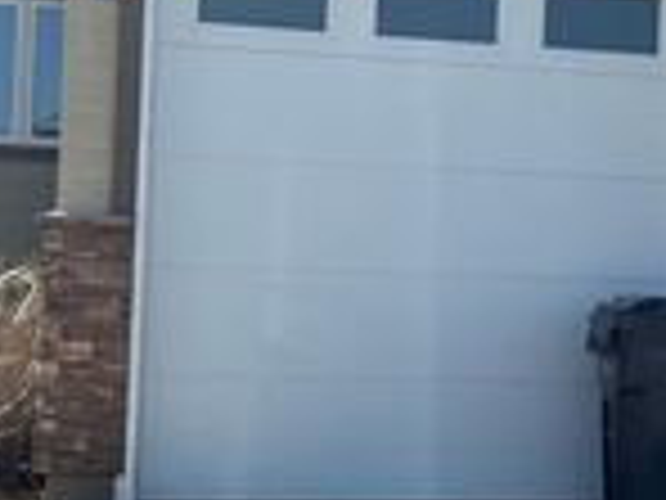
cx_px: 580
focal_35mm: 88
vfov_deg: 16.8
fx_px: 1693
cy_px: 200
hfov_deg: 21.8
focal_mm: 5.96
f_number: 1.6
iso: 50
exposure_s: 1/2778
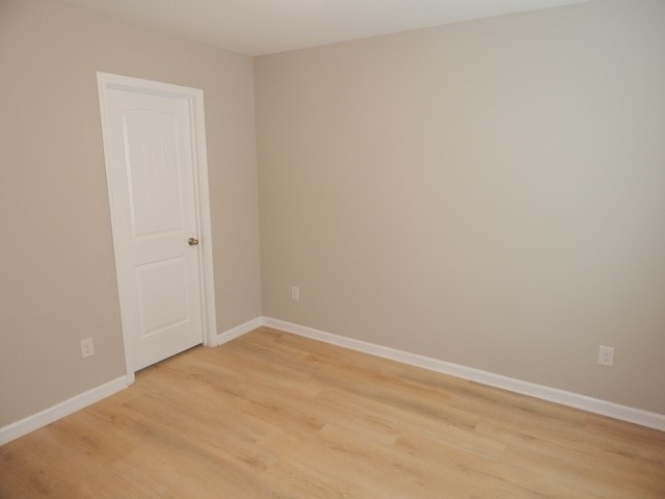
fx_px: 423
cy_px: 250
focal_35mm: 22
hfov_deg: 76.4
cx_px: 332
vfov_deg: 61.1
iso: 160
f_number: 3
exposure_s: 1/30
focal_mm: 4
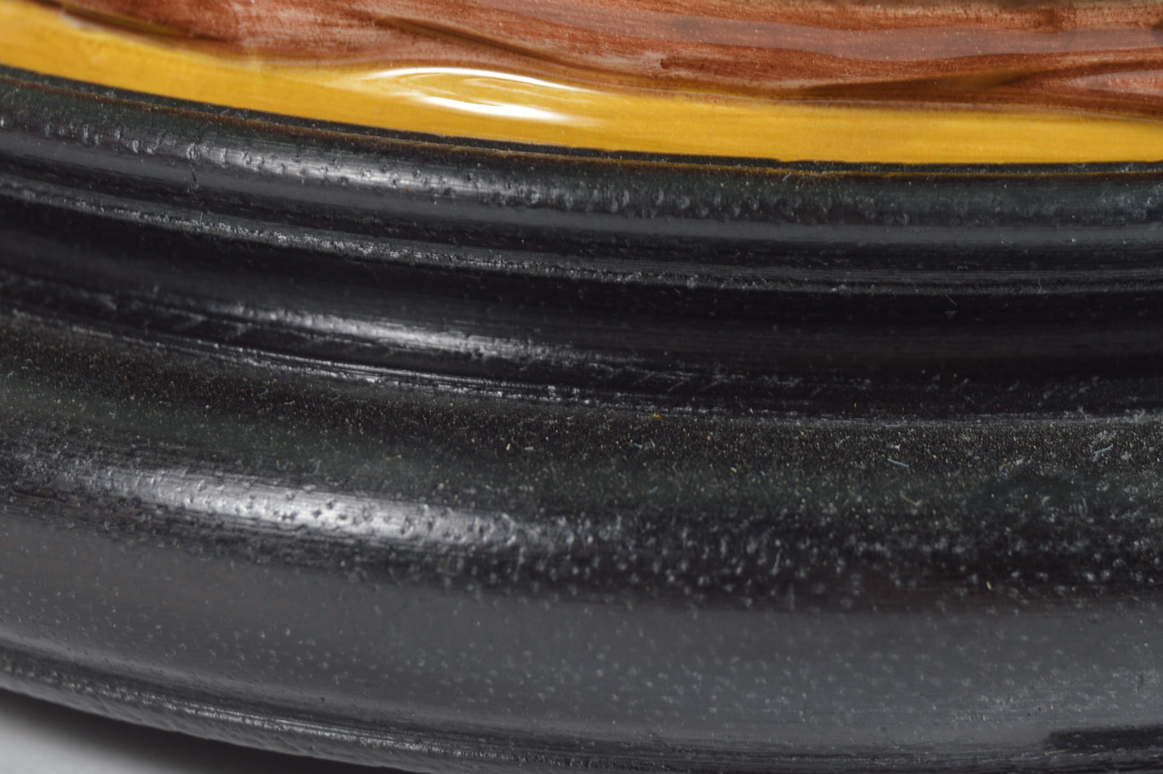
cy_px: 281
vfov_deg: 9.9
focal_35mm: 138
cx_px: 731
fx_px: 4449
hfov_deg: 14.9
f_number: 7.1
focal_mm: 55
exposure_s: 1/80
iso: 100
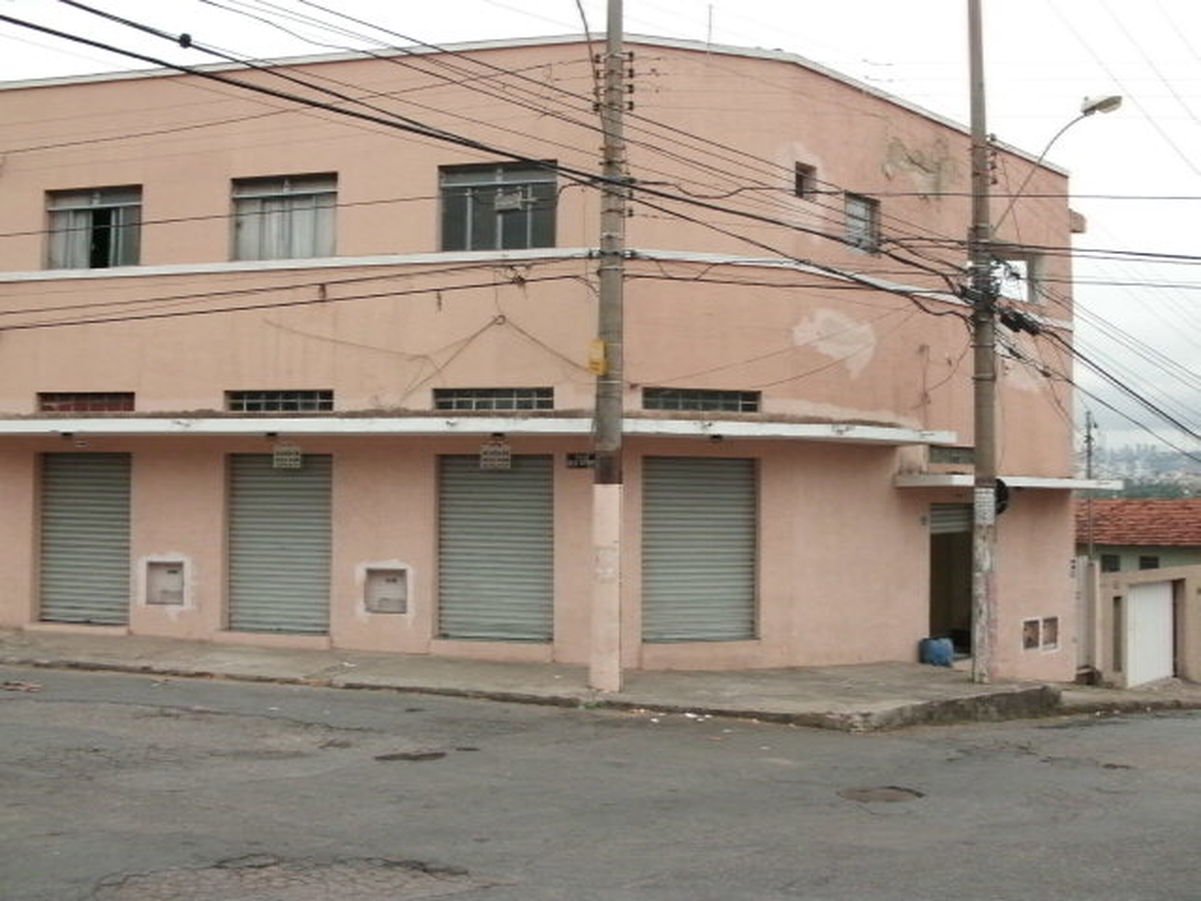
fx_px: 1249
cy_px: 450
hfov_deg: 51.4
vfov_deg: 39.7
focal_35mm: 36
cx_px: 600
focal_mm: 6.3
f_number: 2.9
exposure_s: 1/250
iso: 200
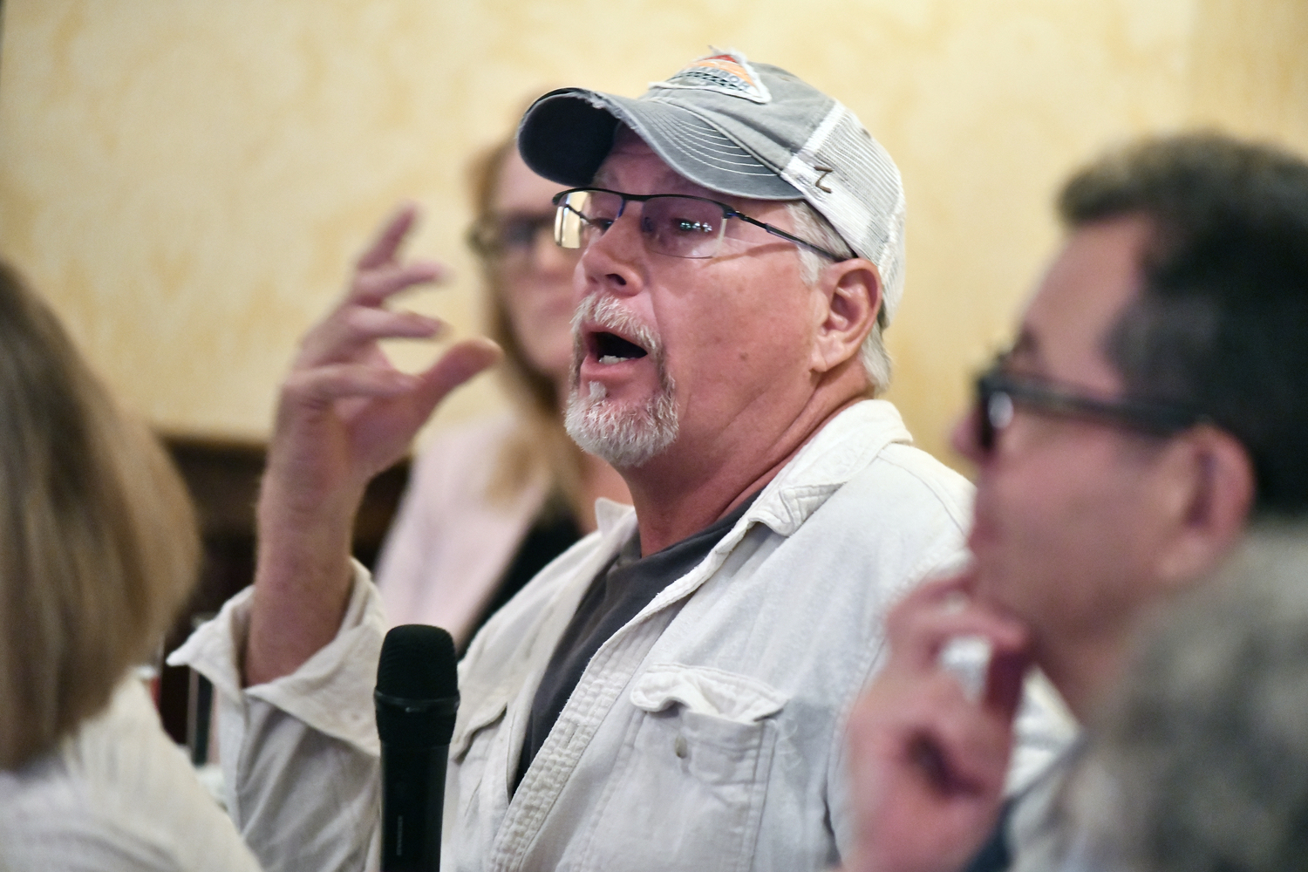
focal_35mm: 185
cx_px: 654
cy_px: 436
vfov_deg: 7.4
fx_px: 6721
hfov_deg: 11.1
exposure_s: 1/60
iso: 8000
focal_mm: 185
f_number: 4
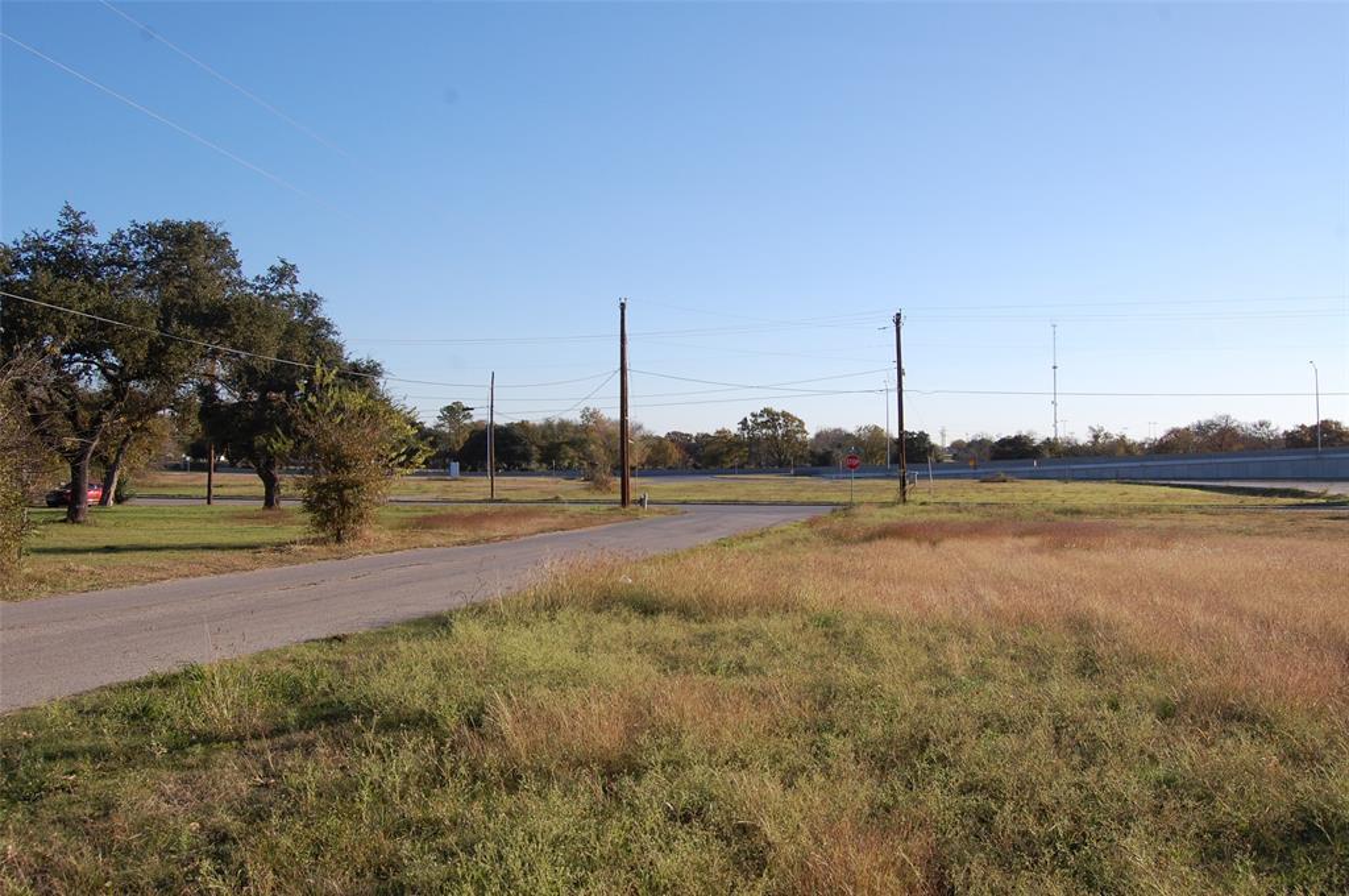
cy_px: 448
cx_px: 674
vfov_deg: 39.9
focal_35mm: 33
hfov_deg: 57.3
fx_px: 1235
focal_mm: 22
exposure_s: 1/320
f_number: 9
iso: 200
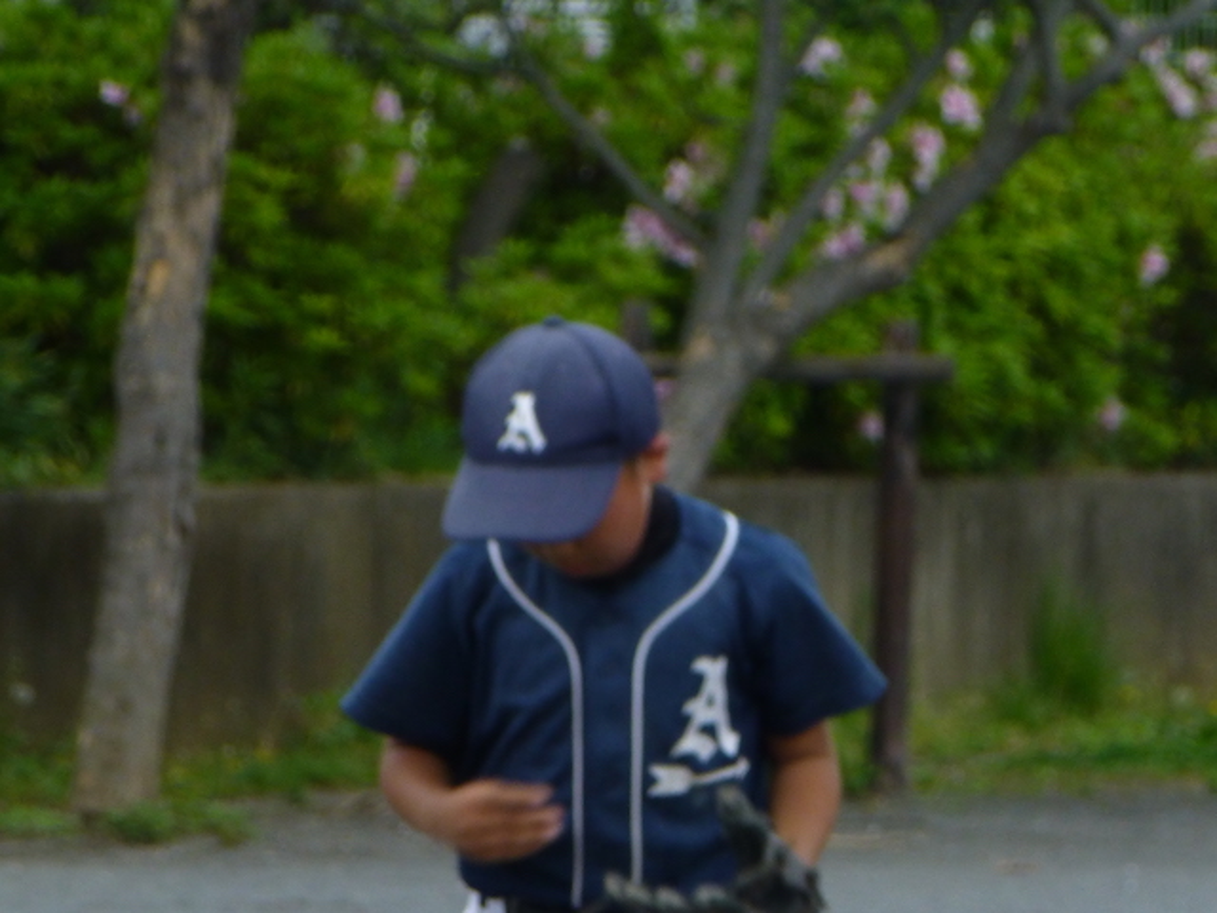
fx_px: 33751
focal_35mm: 960
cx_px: 608
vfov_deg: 1.5
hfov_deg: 2.1
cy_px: 456
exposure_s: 1/125
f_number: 6.4
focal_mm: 86
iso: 125
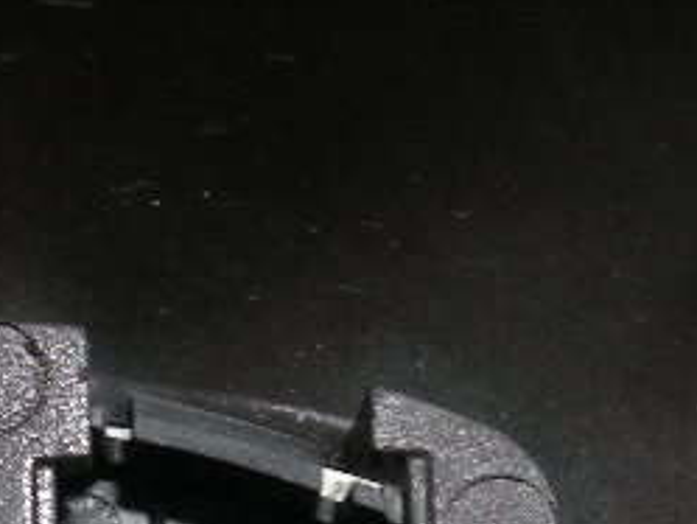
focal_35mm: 111
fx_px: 2236
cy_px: 748
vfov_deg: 12.8
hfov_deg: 17.5
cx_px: 115
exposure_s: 1/59.8
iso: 124
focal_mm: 4.7
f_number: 2.8
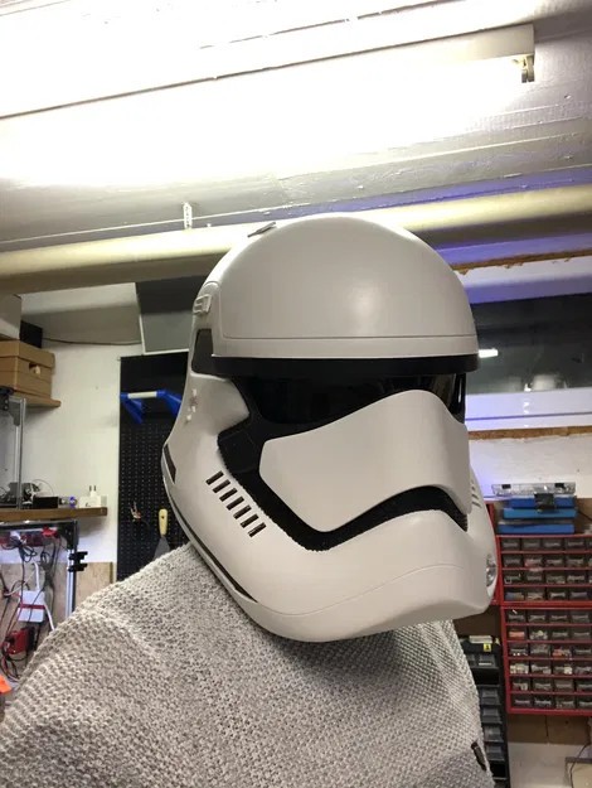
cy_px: 394
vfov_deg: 56.8
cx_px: 296
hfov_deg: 44.2
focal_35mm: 32
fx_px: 728
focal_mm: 2.87
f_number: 2.2
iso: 200
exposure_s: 1/50
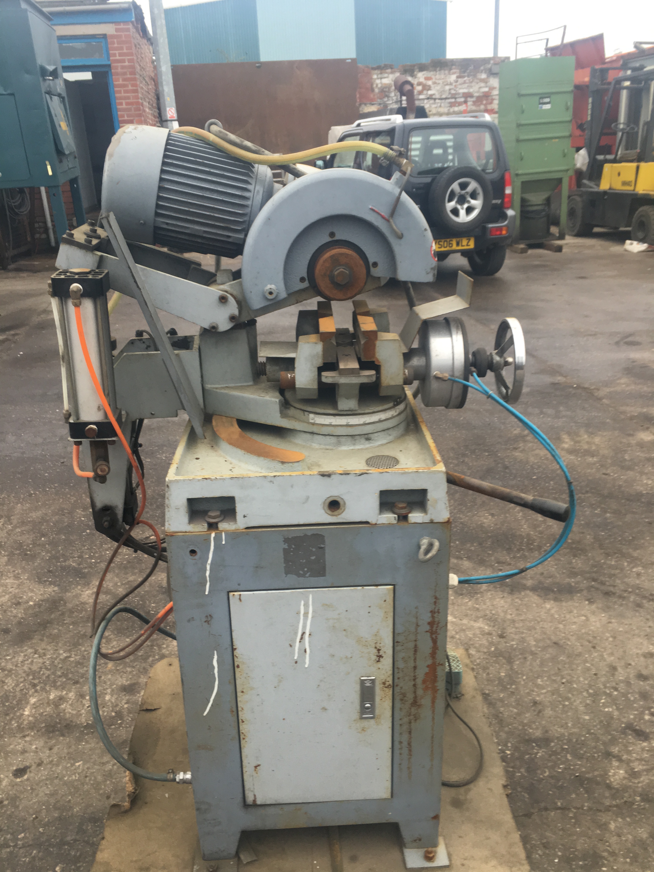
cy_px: 436
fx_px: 731
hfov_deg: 48.2
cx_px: 327
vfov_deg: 61.7
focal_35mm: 29
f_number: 2.2
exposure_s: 1/100
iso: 40
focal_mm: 4.15
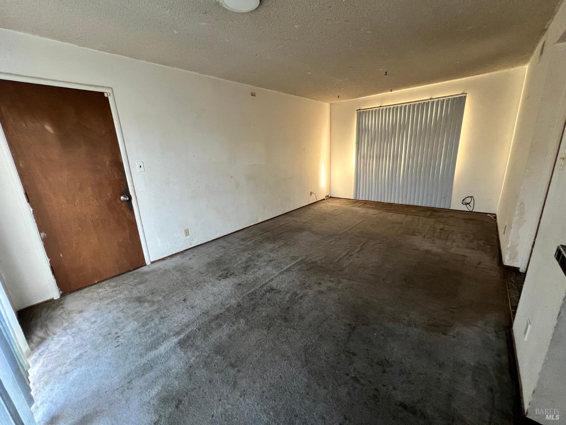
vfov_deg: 89.9
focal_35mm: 13
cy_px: 212
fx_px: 213
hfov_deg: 106.2
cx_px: 283
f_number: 1.8
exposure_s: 1/60
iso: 250
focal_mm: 1.57
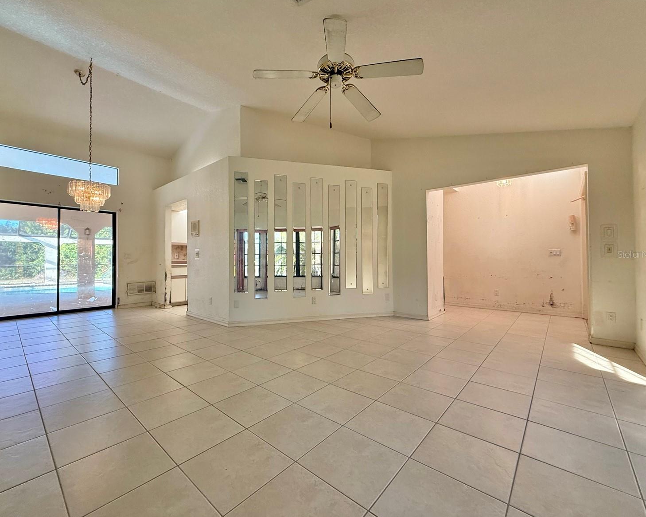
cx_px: 305
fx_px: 287
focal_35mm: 15
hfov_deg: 96.7
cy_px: 254
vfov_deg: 84.0
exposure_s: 1/60
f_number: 2.2
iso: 200
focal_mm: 2.22
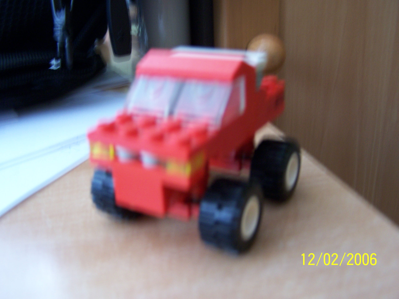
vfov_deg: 37.7
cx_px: 200
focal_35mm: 38
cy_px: 150
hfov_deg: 49.0
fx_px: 438
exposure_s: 1/8
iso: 140
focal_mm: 6.3
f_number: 2.8
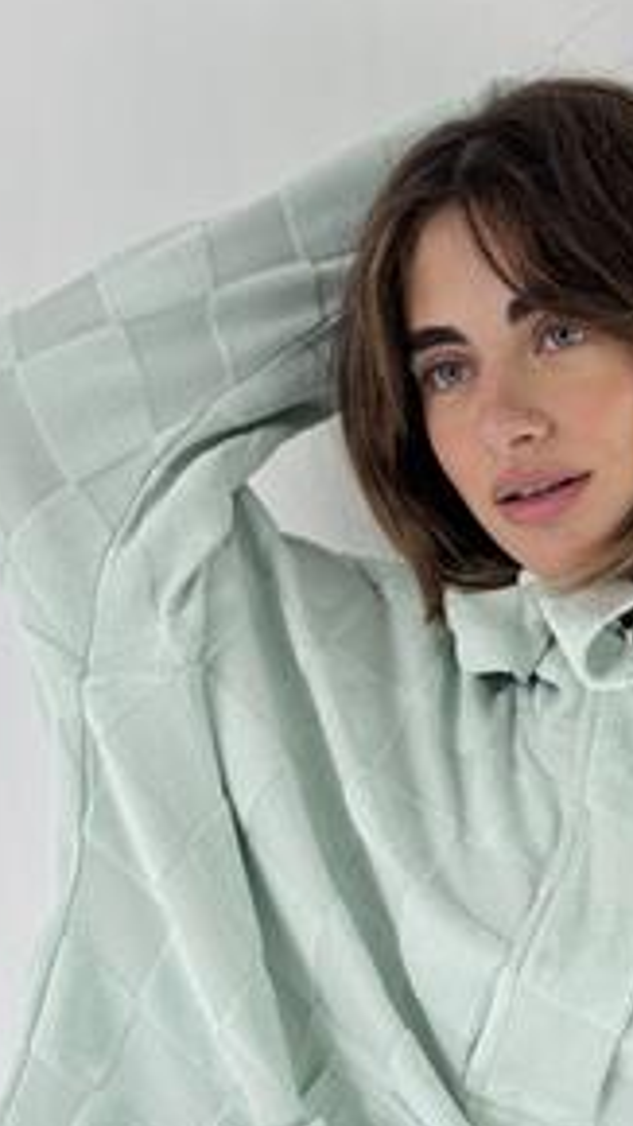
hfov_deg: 12.5
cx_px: 590
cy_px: 759
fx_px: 2866
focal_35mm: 96
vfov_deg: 22.1
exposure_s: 1/218
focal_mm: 6.76
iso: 64
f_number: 1.78
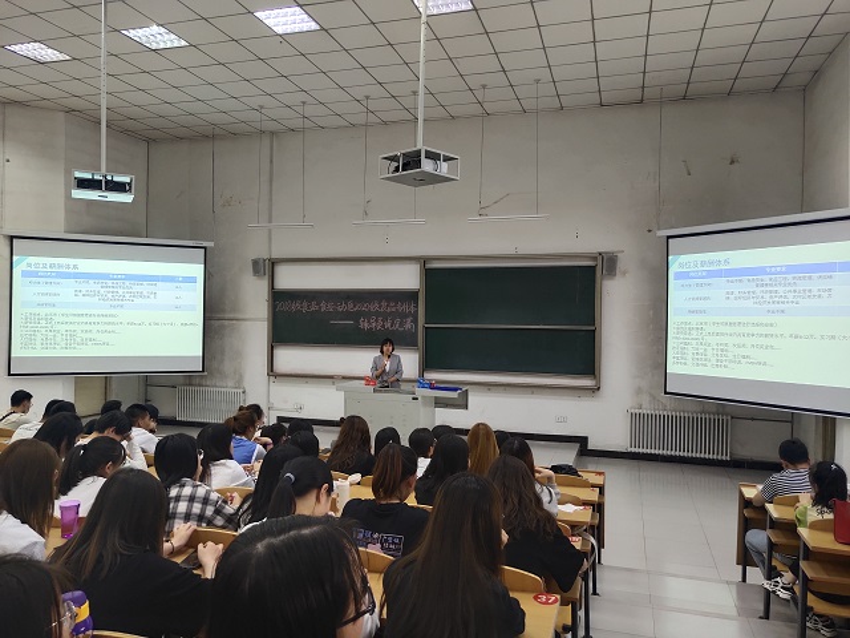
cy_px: 319
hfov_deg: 61.7
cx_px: 425
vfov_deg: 48.2
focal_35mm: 29
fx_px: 712
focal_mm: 4.27
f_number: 1.8
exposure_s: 1/50
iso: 174
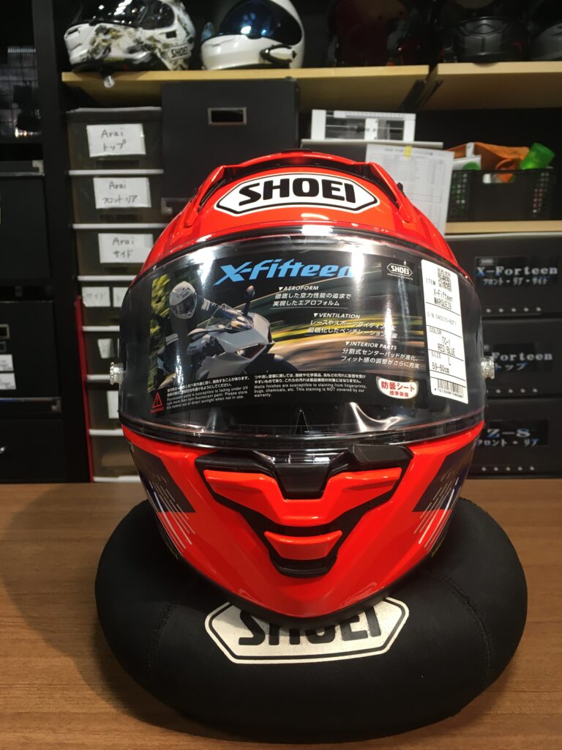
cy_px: 375
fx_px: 628
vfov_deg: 61.7
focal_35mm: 29
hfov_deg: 48.2
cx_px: 281
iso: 80
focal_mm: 4.15
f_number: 2.2
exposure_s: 1/30
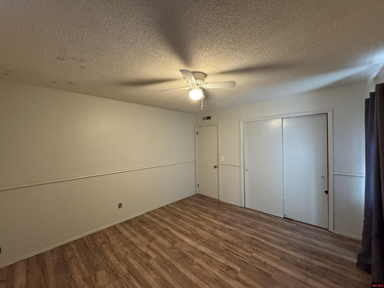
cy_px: 144
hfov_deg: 102.1
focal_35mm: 14
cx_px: 192
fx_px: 155
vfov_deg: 85.7
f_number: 2.2
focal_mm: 2.22
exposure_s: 1/60
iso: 640
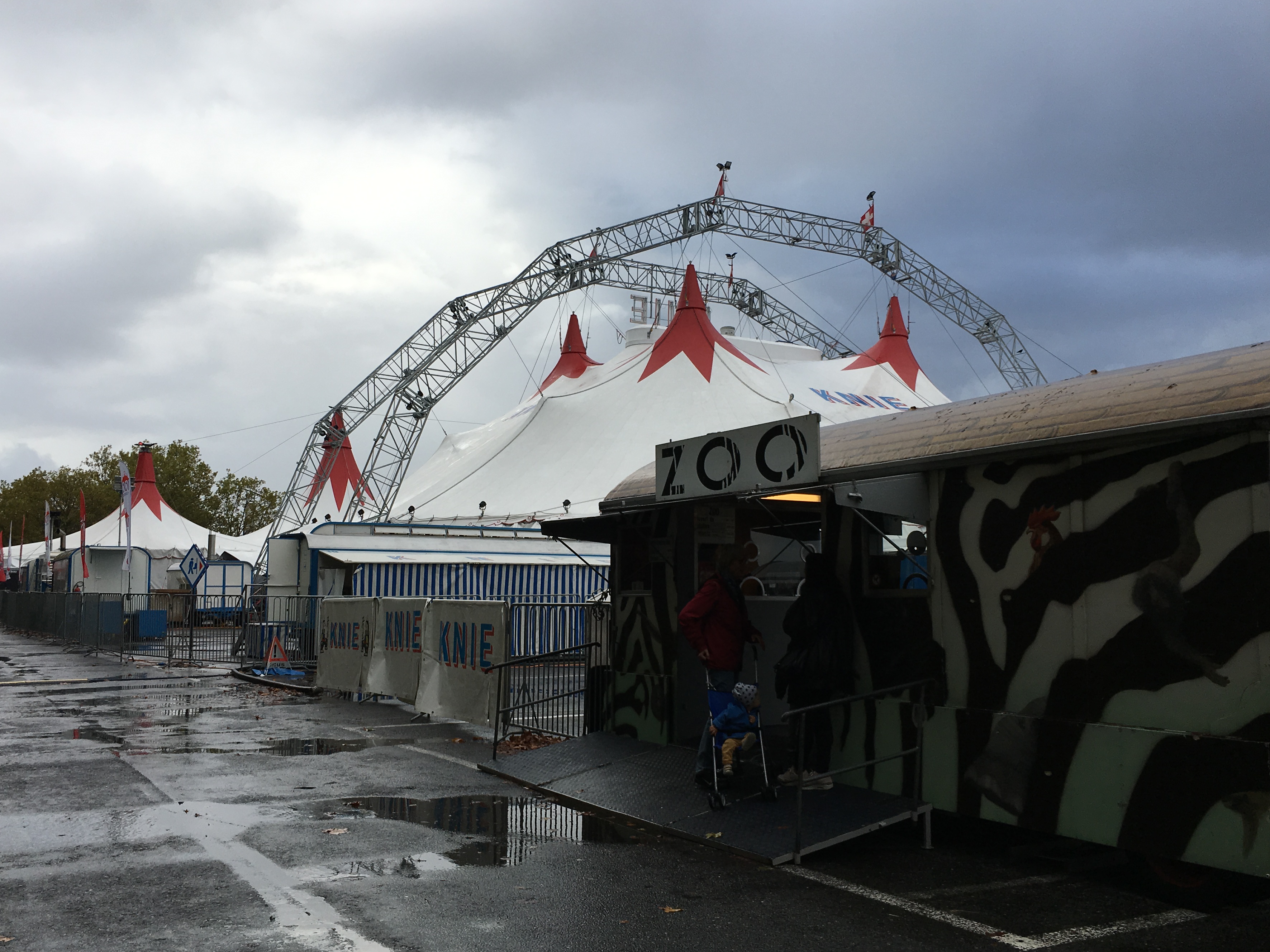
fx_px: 1211
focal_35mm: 33
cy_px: 487
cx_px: 591
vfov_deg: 42.9
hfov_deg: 55.3
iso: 25
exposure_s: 1/1083
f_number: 2.2
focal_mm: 4.15
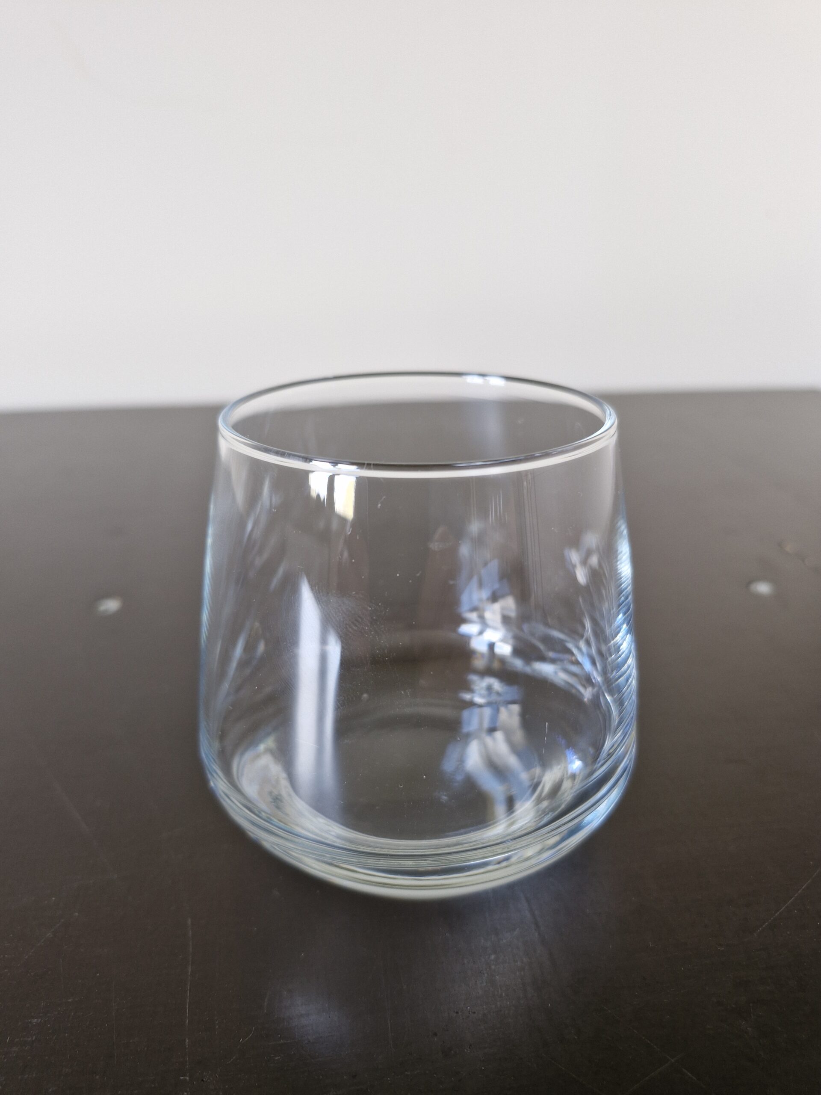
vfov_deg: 73.9
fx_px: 727
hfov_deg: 58.9
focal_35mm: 23
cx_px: 410
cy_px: 548
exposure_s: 1/50
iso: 100
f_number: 1.8
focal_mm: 5.54
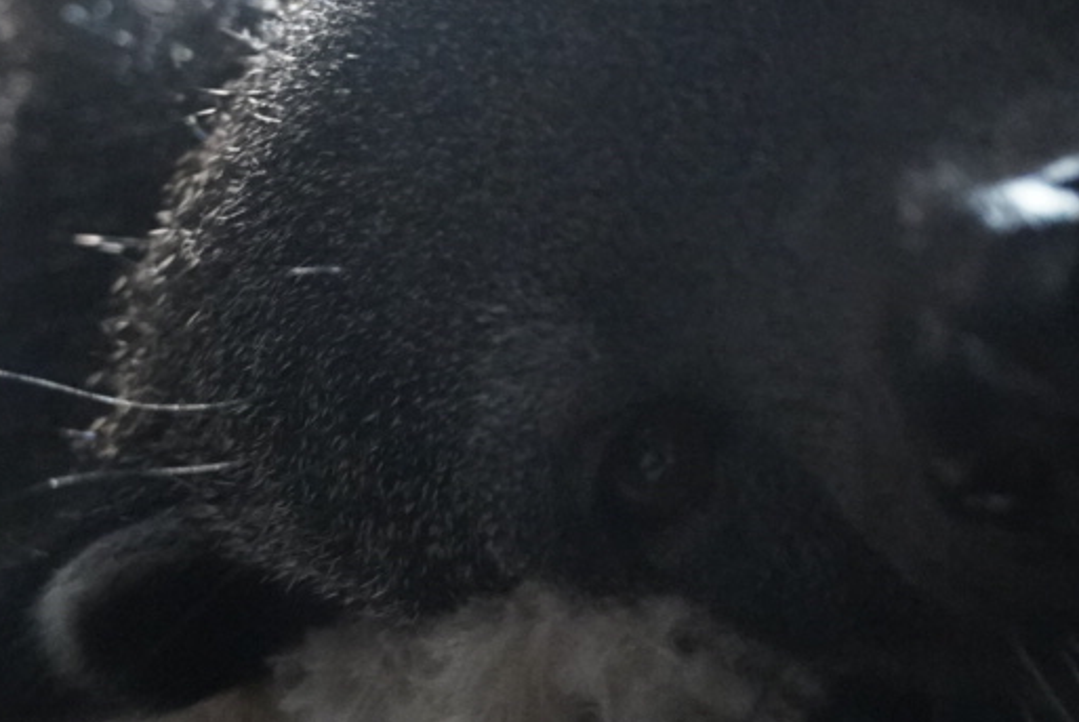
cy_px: 103
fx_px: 3827
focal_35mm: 128
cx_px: 827
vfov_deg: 10.7
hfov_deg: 16.0
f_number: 4.5
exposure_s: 1/30
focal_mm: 27
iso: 6400
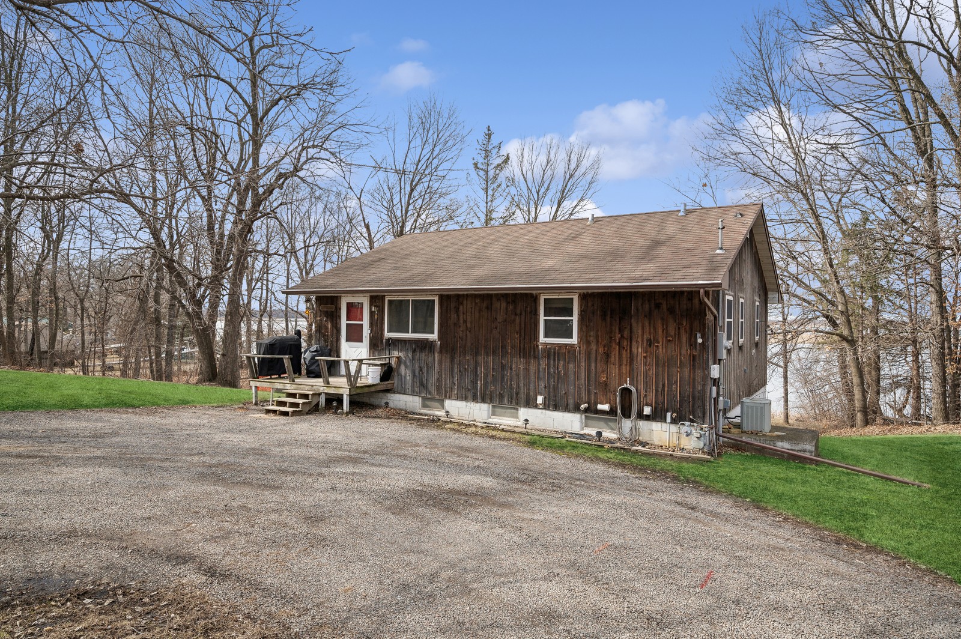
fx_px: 533
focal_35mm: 20
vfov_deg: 61.8
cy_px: 320
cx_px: 480
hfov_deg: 84.0
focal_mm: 20
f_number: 8
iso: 200
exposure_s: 1/400
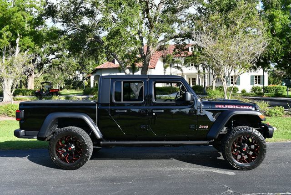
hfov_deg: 48.4
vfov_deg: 33.5
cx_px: 146
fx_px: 324
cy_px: 98
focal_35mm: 40
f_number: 8
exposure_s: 1/250
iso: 200
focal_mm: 20
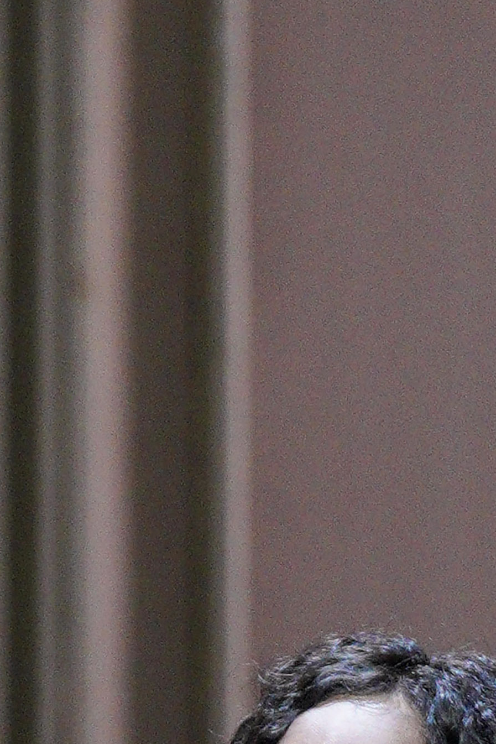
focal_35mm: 892
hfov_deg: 1.5
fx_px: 18428
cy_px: 1440
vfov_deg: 2.3
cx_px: 222
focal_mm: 200
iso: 4000
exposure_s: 1/200
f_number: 3.5
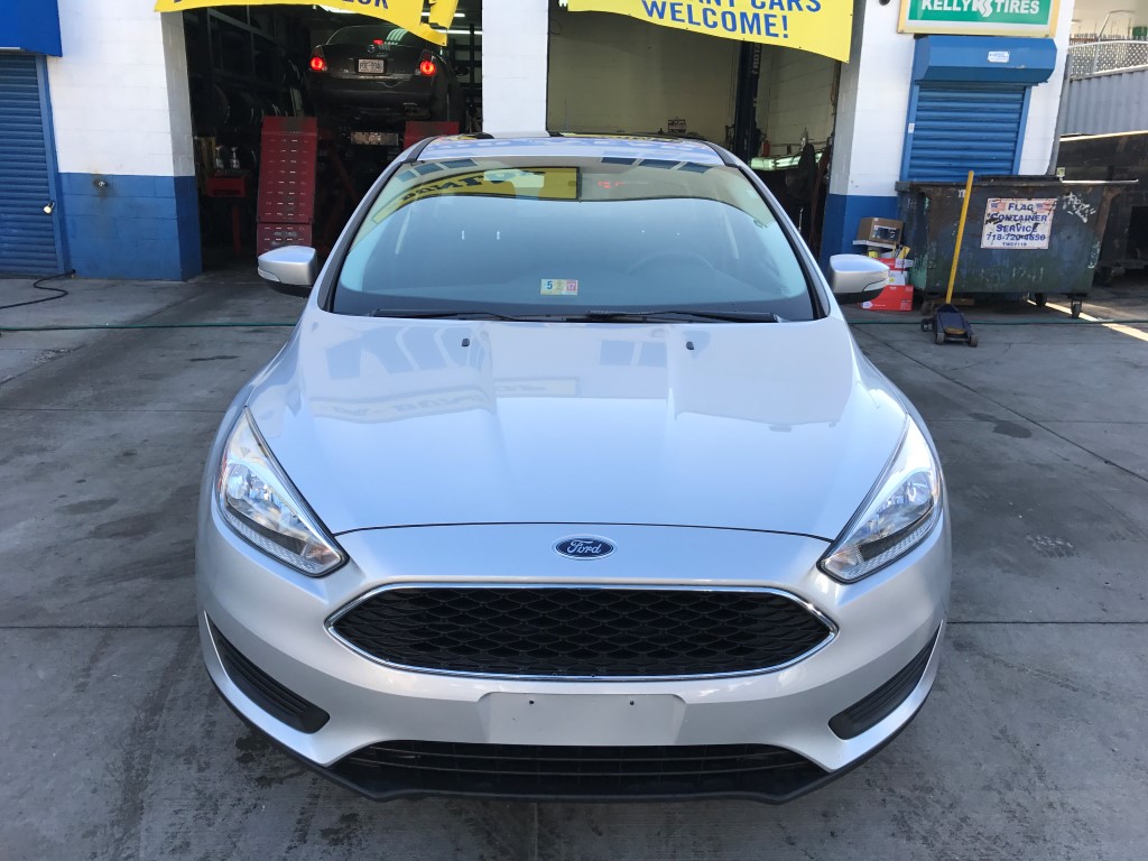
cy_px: 430
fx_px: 929
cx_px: 574
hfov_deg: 63.4
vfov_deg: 49.7
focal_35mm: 28
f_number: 1.8
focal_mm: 3.99
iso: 20
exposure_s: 1/547
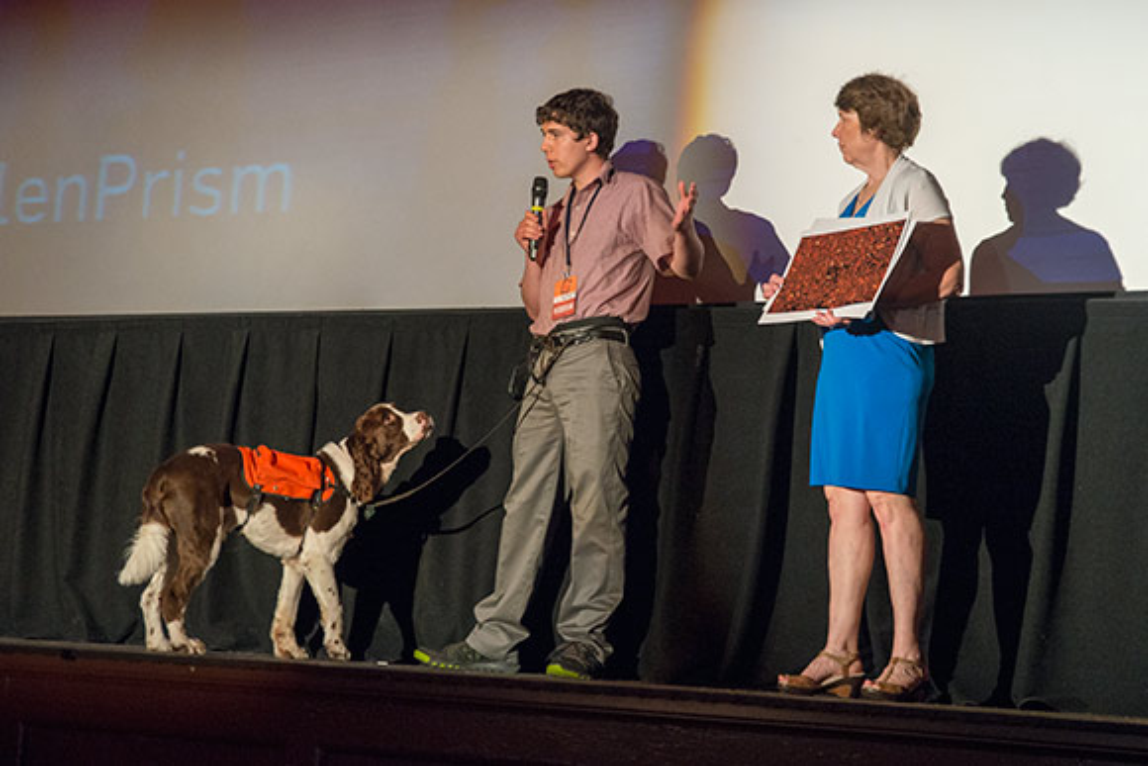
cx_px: 574
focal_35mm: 58
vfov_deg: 23.4
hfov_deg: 34.5
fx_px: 1850
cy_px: 383
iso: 1250
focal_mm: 58
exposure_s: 1/180
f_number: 4
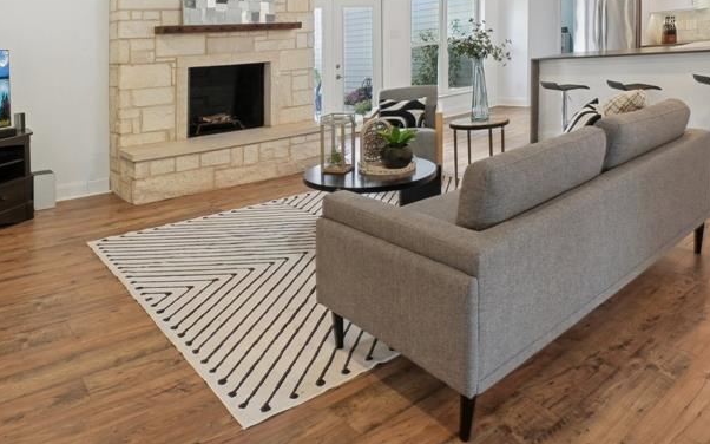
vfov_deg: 44.6
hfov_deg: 70.4
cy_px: 73
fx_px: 503
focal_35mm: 26
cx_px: 373
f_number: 8
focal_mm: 10
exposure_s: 1/8
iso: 400
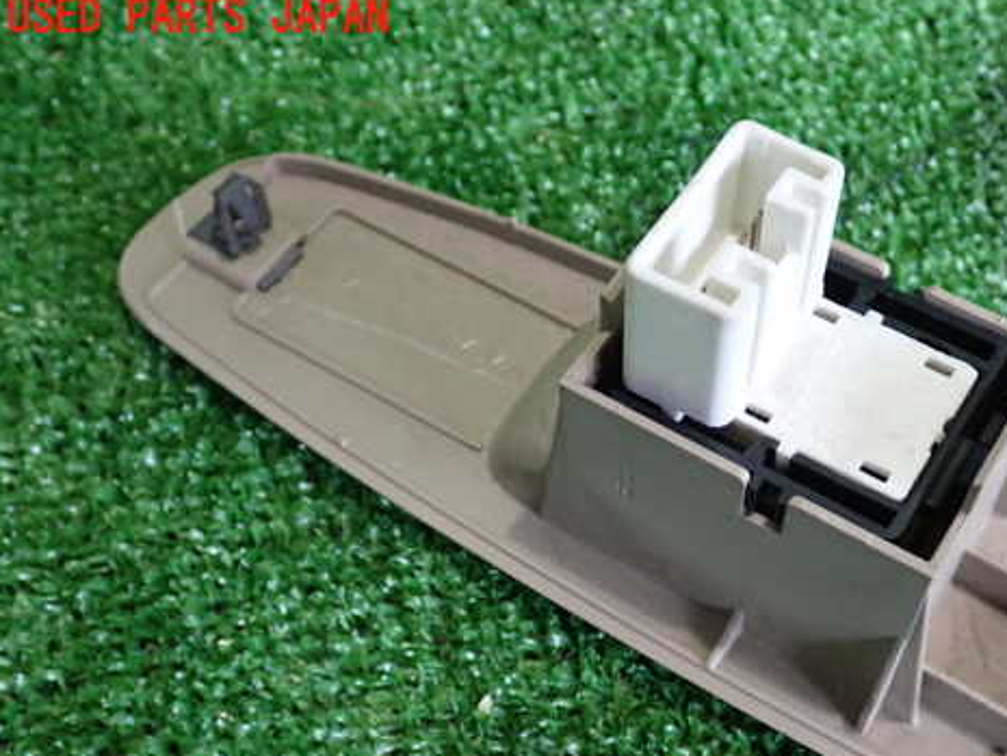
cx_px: 645
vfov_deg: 29.6
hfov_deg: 38.6
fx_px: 1426
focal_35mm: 49
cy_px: 479
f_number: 2.7
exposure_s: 1/30
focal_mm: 6.83
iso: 800
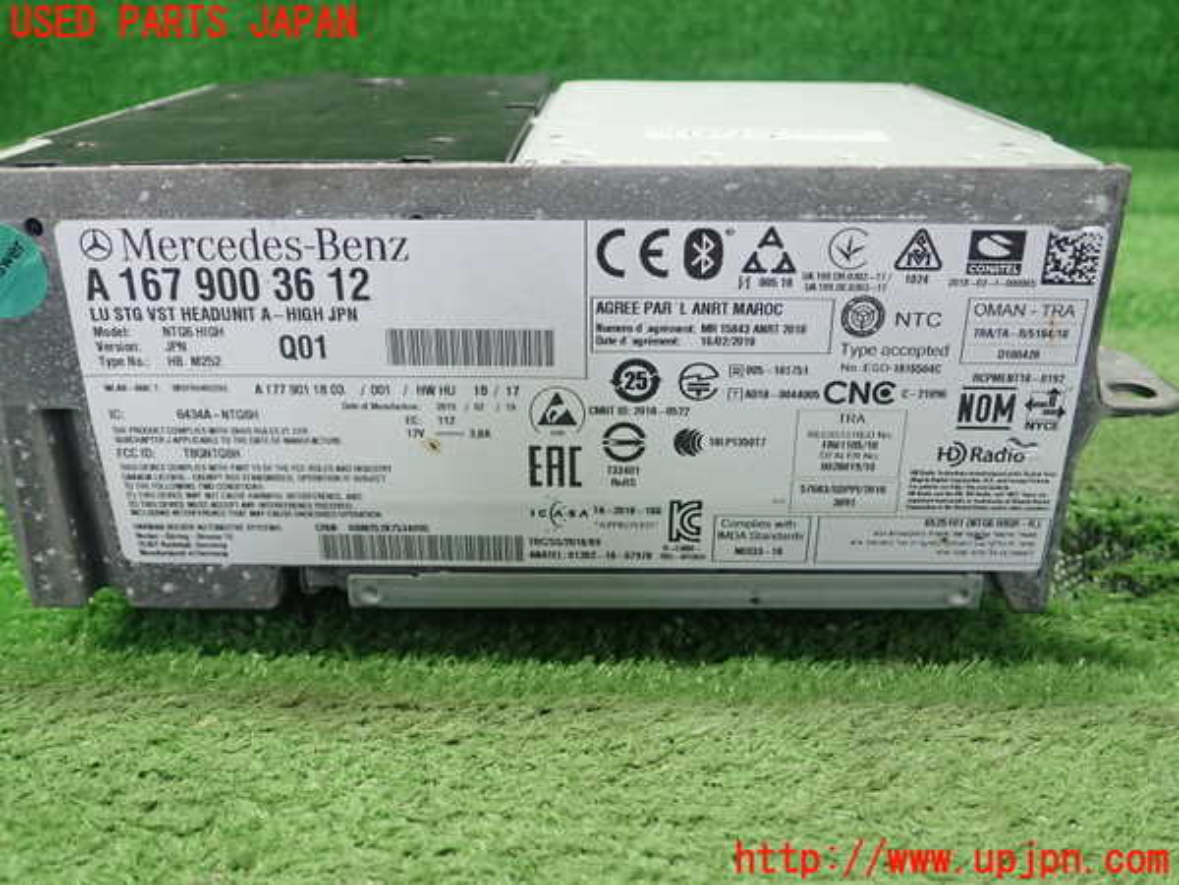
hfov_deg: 60.0
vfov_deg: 46.8
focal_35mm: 30
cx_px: 590
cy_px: 442
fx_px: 1022
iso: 400
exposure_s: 1/125
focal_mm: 5.5
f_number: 2.3
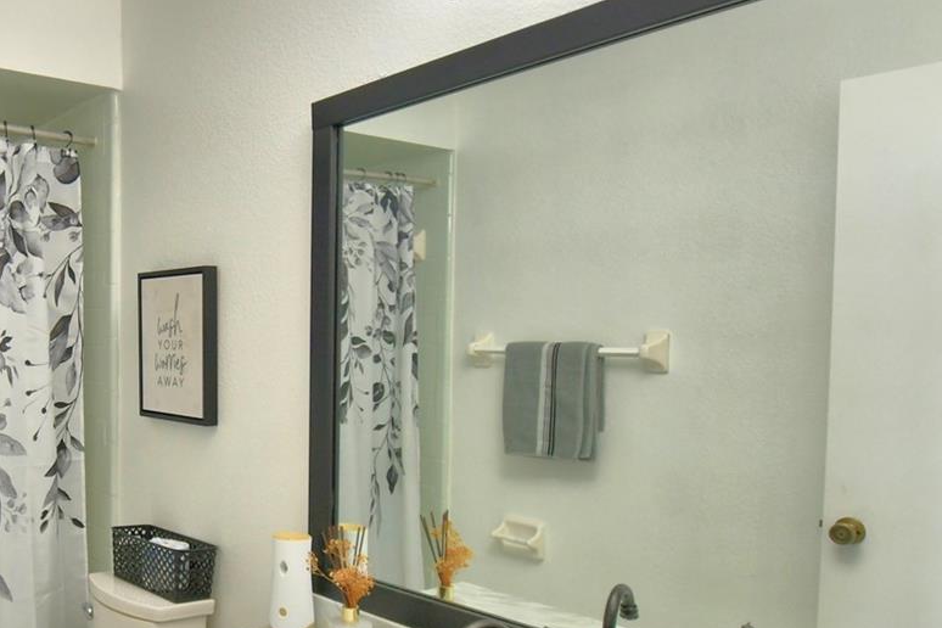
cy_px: 394
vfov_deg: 42.0
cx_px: 153
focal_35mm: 31
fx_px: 811
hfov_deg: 54.9
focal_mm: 10
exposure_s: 1/50
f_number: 4.5
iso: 400
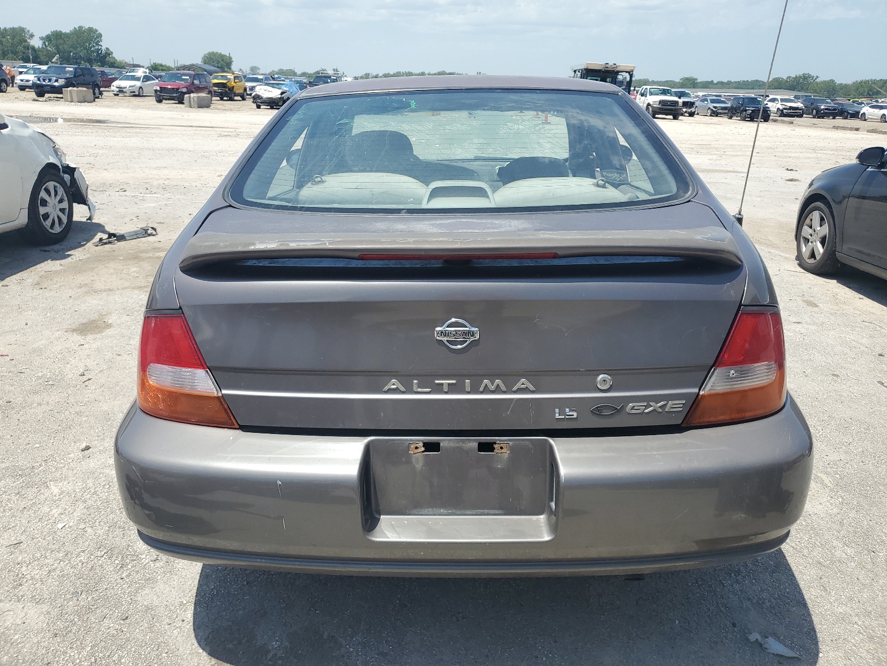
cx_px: 444
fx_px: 666
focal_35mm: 26
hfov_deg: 67.3
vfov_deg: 53.1
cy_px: 333
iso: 50
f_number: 1.5
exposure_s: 1/2500
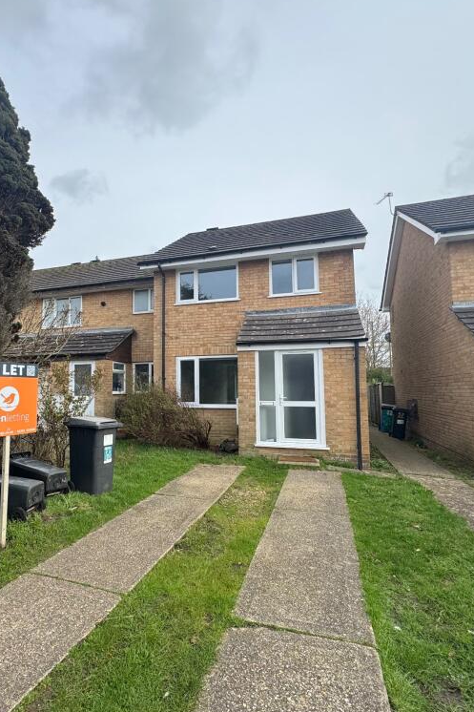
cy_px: 353
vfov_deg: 84.0
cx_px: 174
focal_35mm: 20
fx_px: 395
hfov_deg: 61.0
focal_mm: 2.22
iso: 50
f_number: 2.2
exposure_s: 1/858
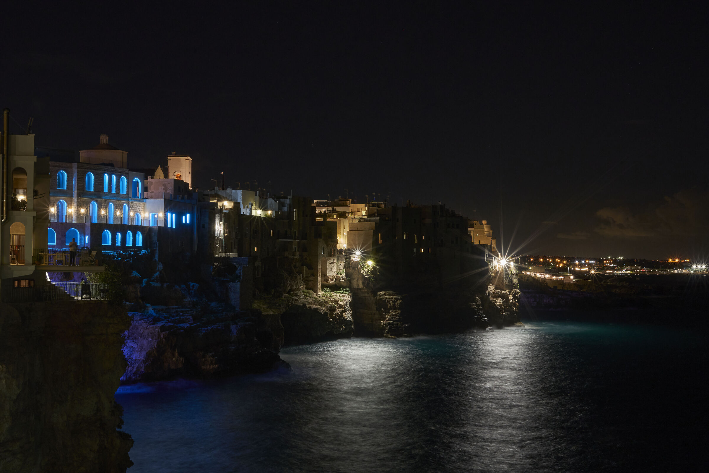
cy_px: 236
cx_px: 354
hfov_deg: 39.6
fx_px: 985
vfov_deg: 27.0
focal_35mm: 50
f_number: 18
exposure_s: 8
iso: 640
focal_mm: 50
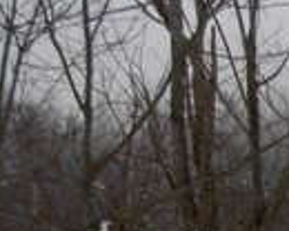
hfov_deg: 10.5
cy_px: 440
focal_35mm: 171
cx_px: 540
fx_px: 1463
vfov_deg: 8.6
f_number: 2.9
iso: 79
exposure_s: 1/332
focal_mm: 6.3
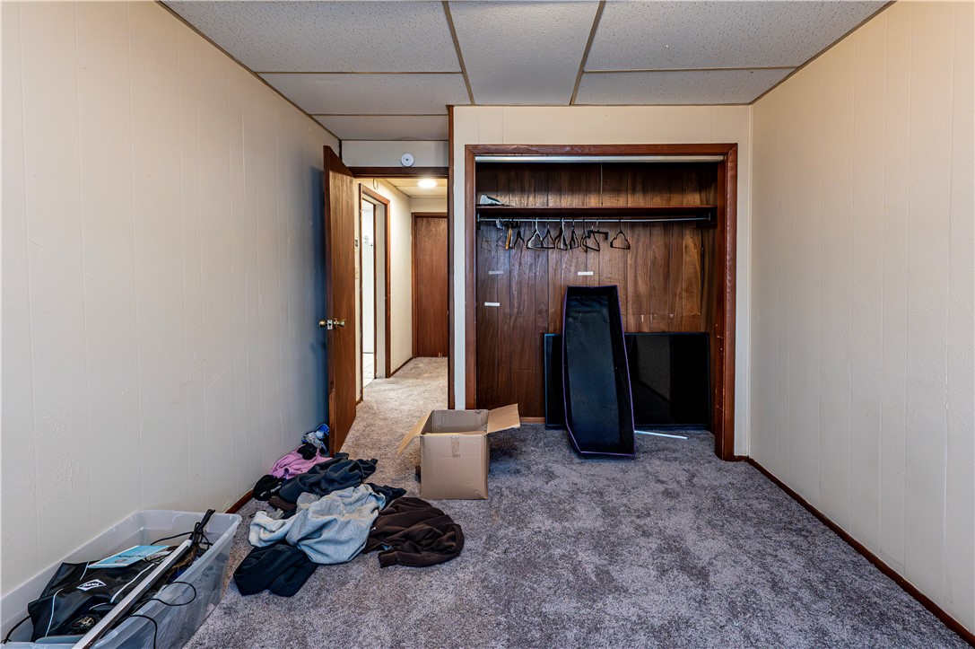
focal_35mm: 14
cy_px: 324
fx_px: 379
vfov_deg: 81.1
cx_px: 488
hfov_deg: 104.3
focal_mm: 14
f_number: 8
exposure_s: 1/40
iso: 5000
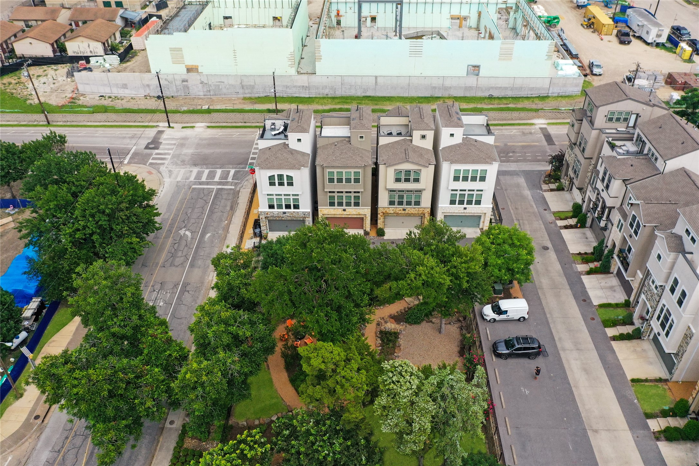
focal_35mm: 28
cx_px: 350
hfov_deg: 65.5
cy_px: 233
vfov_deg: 46.4
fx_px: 544
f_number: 4
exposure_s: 1/1600
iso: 400
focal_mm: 10.26
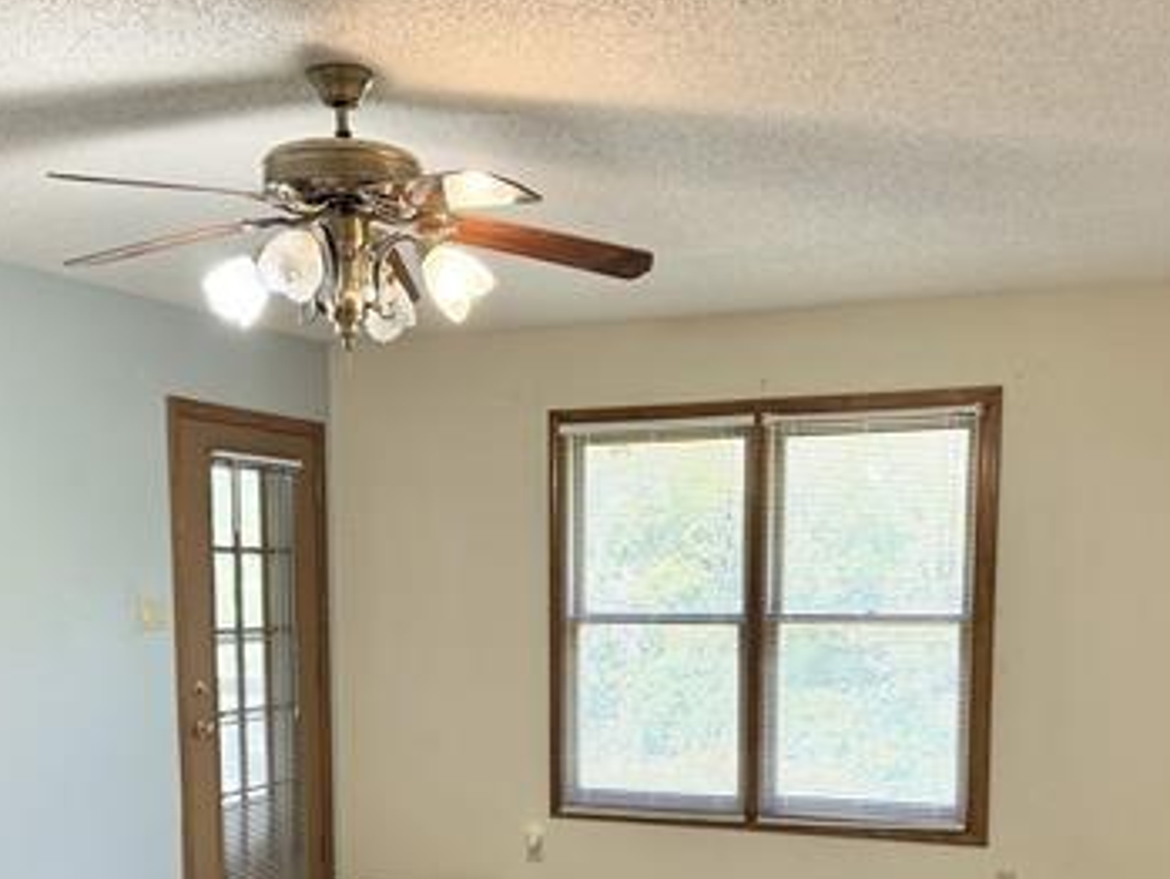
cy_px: 728
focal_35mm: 44
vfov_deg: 31.8
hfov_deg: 42.9
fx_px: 1488
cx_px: 573
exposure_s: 1/120
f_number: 1.78
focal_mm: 6.76
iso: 160
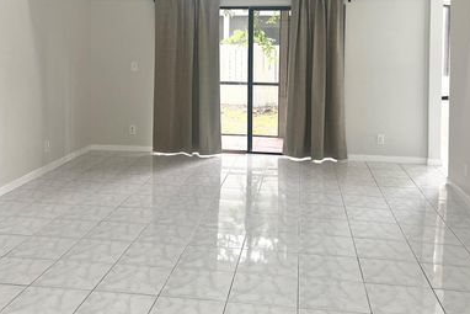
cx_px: 220
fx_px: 549
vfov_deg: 31.2
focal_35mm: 42
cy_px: 66
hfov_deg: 46.4
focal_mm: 5.7
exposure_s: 1/120
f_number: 1.5
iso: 100
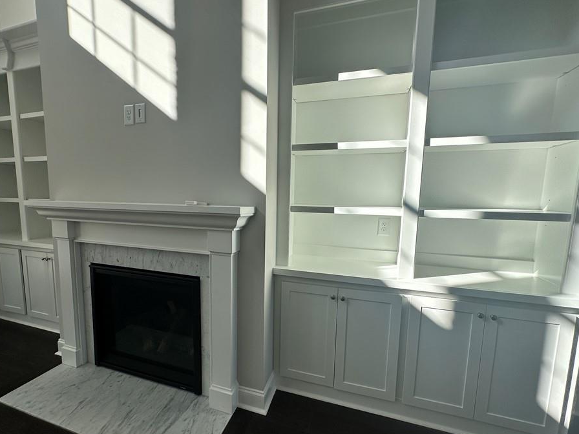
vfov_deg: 78.1
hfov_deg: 94.4
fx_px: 268
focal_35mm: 16
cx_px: 271
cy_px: 226
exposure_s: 1/535
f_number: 2.2
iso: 40
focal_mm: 2.22
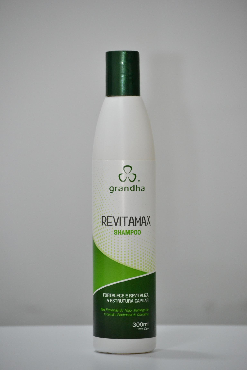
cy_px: 185
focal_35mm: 150
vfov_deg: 13.7
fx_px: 1544
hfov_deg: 9.1
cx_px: 124
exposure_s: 1/200
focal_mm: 100
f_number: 5
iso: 1600
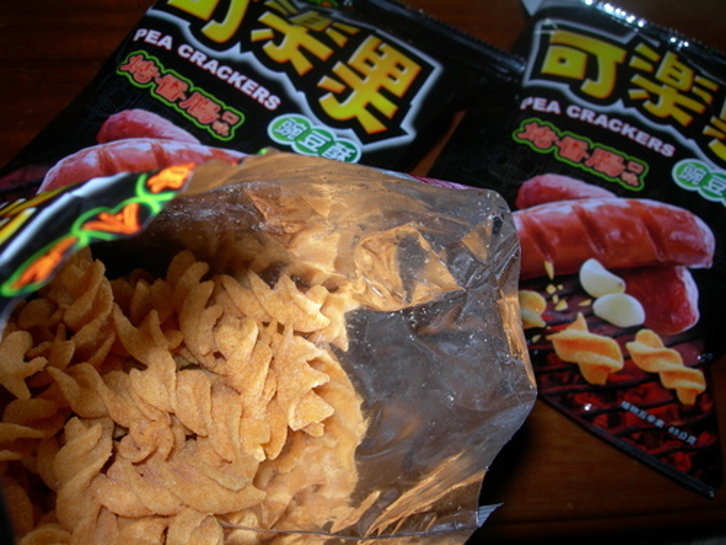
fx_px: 797
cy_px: 272
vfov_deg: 37.7
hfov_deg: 49.0
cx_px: 363
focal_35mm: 38
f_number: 4.8
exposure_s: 1/60.1
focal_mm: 7.8
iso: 50
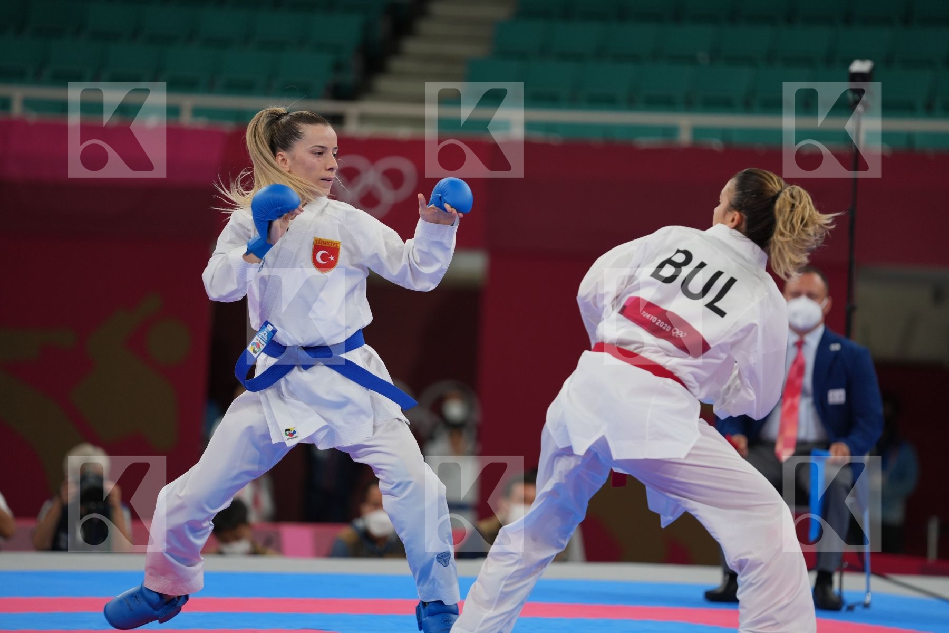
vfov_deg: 6.9
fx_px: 5272
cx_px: 474
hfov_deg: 10.3
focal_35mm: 200
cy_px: 316
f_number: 2.8
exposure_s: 1/1000
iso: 500
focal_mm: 200
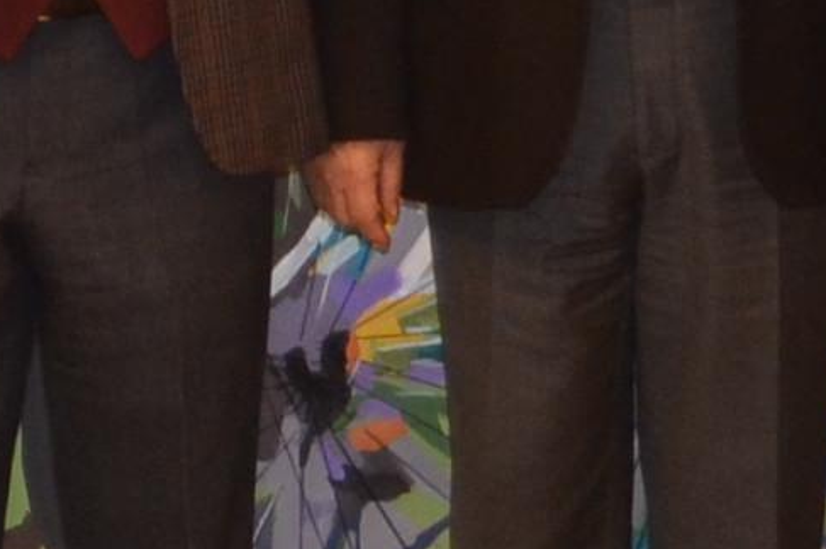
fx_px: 6351
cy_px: -385
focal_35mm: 277
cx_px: -946
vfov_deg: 4.9
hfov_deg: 7.1
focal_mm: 26
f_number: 4
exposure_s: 1/80
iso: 400
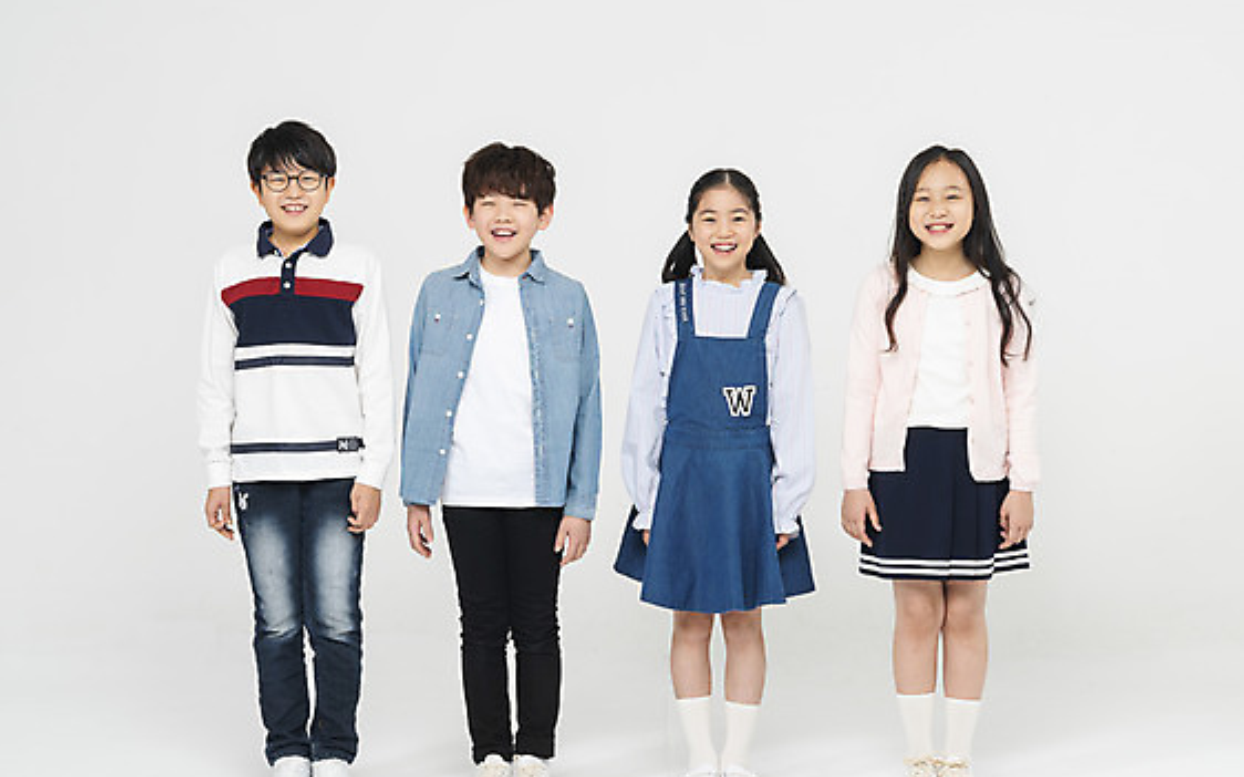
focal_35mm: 63
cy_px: 414
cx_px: 628
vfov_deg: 20.6
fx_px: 2135
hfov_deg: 32.5
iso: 100
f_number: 20
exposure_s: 1/125
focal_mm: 58
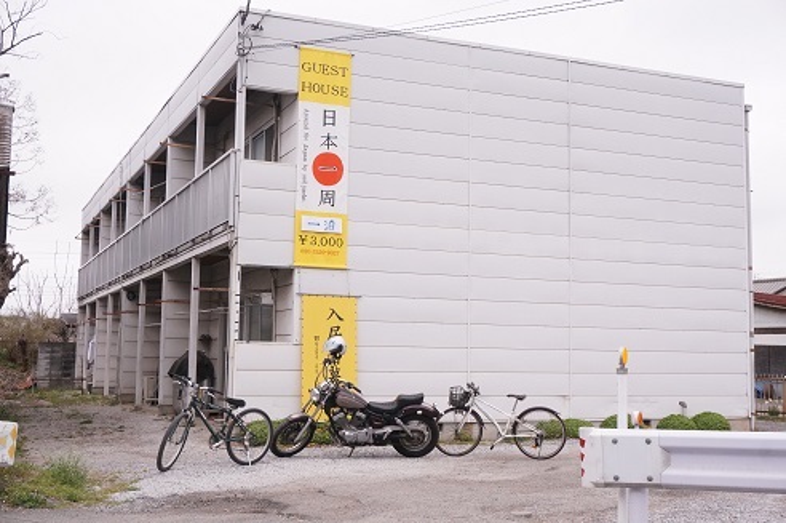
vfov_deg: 29.8
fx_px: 982
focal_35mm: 45
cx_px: 393
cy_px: 262
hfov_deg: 43.6
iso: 1600
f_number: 9
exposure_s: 1/640
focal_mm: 30
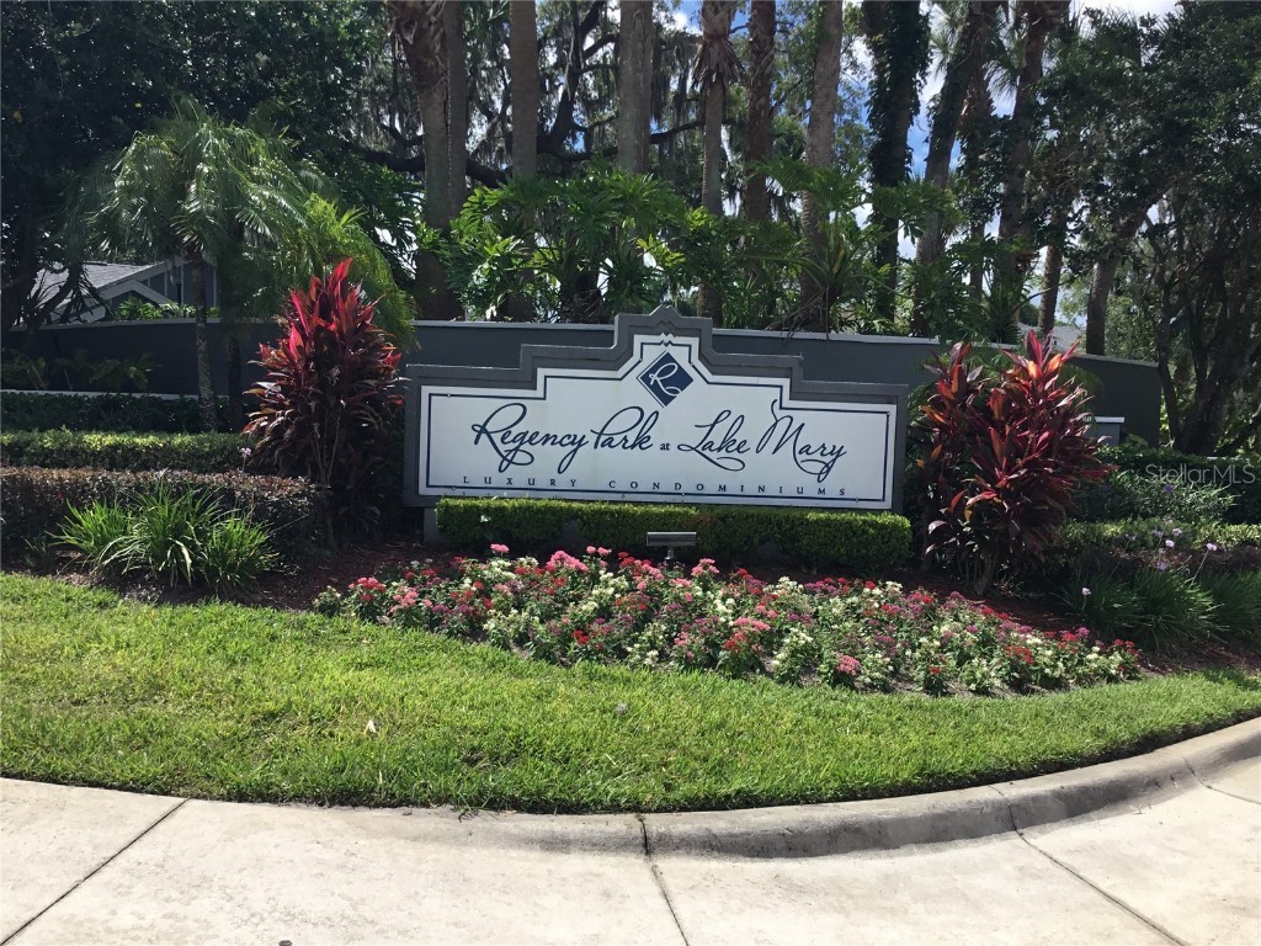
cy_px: 473
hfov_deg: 58.4
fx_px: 1129
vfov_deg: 45.4
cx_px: 630
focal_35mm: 31
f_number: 2.4
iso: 25
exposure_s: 1/1359
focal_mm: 3.3
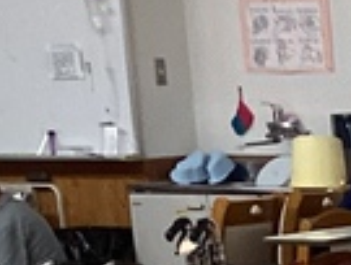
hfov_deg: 8.0
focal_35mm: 229
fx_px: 2328
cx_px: 837
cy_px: 668
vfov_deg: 6.2
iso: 200
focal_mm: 3.3
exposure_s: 1/60
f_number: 2.4
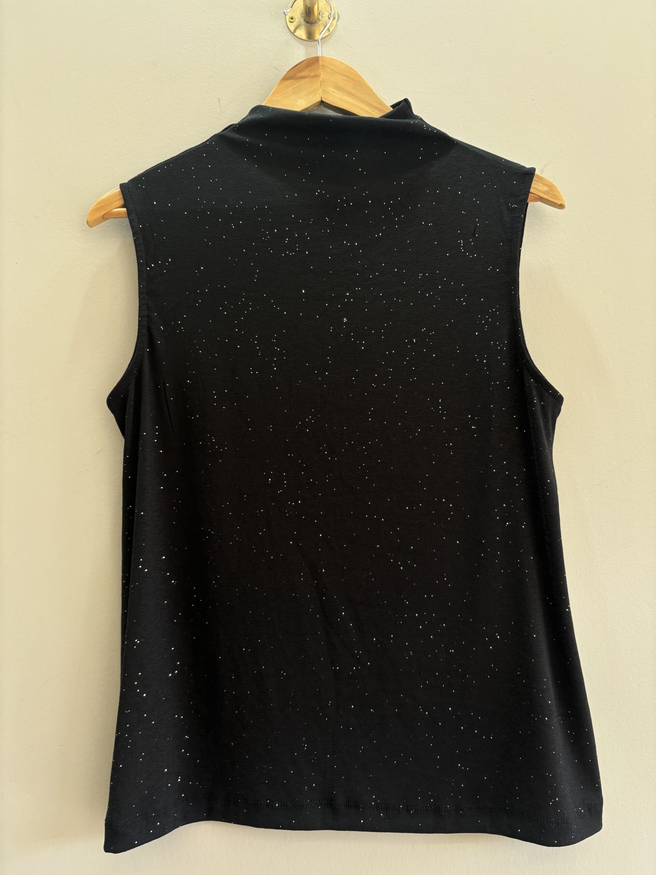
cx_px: 328
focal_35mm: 26
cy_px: 438
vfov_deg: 67.3
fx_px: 657
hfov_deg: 53.1
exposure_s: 1/50
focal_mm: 5.96
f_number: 1.6
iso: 100
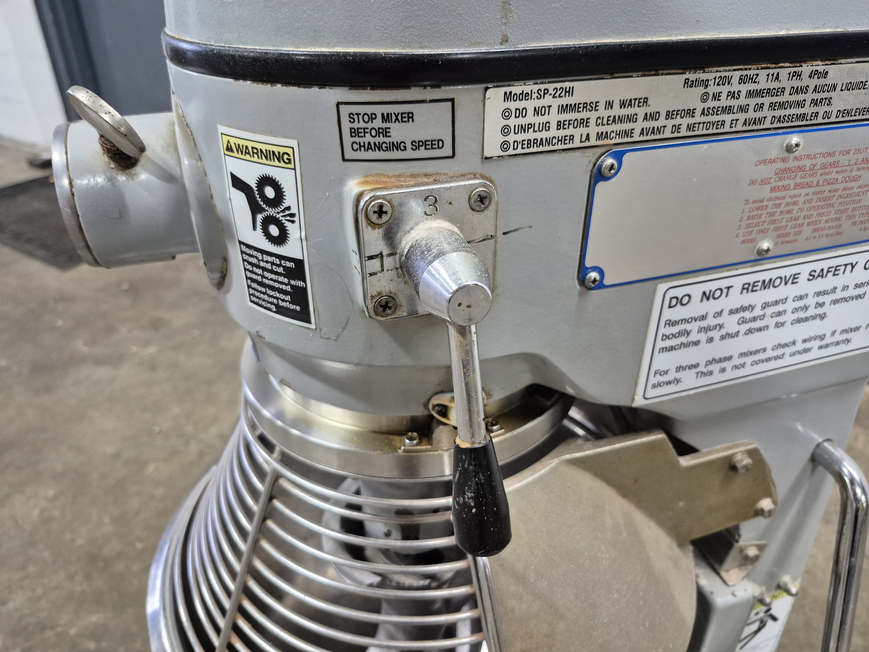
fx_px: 577
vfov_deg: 58.9
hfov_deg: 73.9
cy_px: 326
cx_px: 434
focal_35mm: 23
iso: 800
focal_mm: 5.4
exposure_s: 1/120
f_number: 1.8
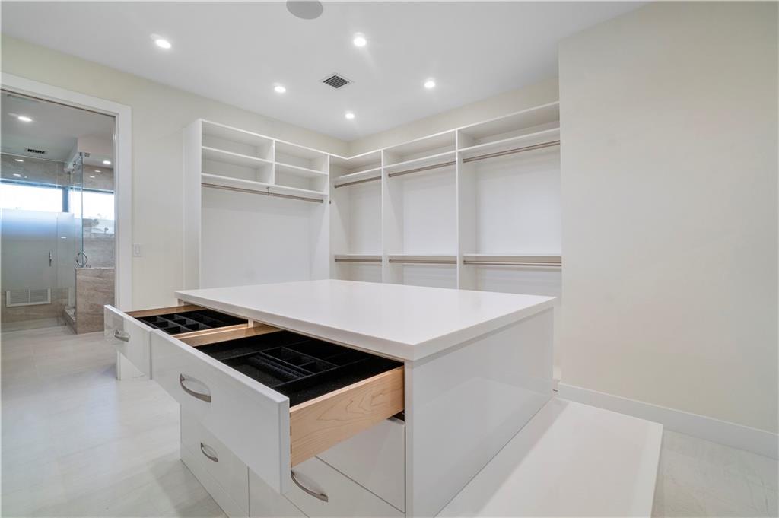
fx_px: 324
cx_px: 390
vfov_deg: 77.2
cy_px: 259
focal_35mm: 15
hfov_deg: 100.4
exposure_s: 1/20
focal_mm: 10
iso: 250
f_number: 11
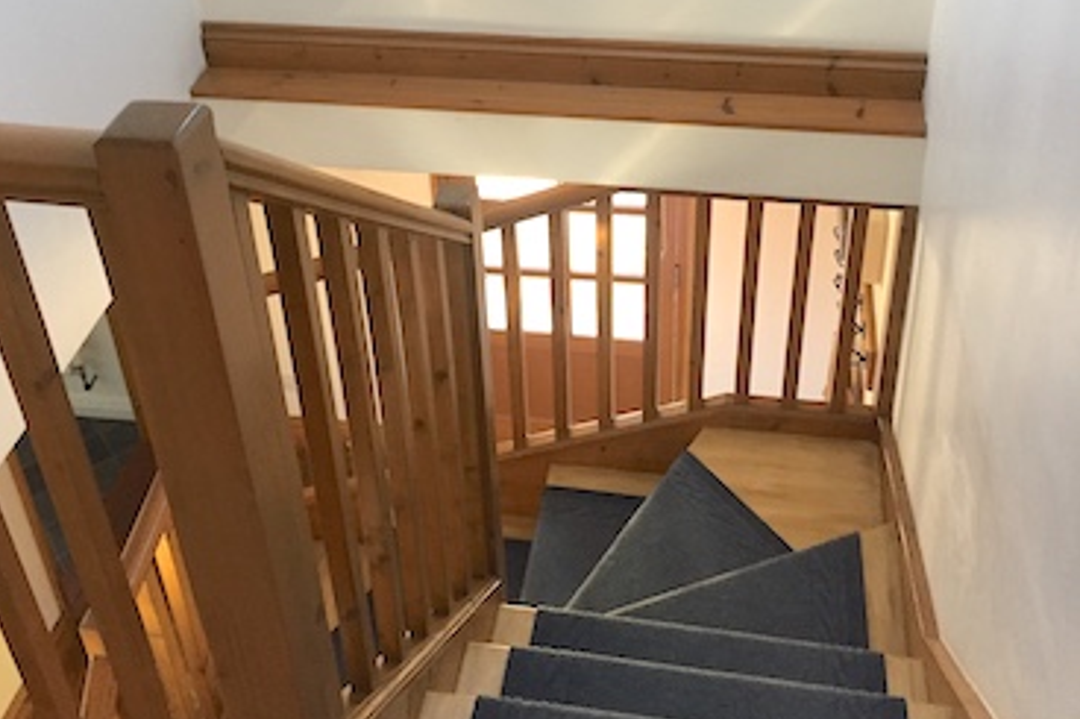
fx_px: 1229
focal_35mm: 41
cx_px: 536
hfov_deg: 47.4
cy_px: 109
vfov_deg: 31.5
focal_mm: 4.15
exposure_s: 1/33
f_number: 2.2
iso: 200
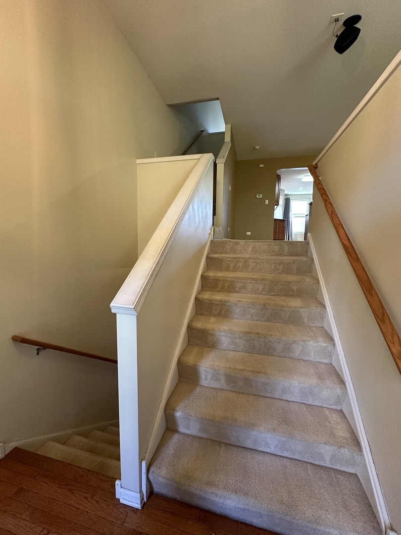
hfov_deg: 85.7
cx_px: 200
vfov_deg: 102.1
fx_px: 216
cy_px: 268
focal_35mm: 14
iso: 320
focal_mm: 2.22
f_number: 2.2
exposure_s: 1/60
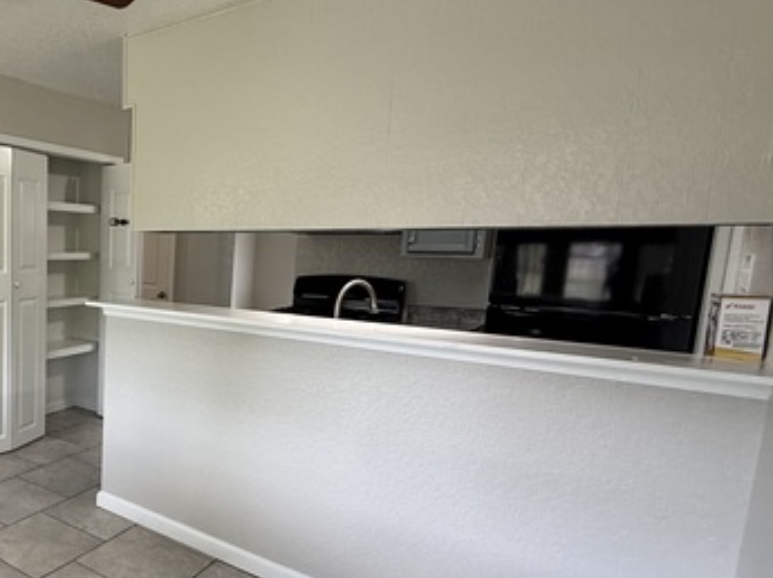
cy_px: 327
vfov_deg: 52.8
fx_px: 580
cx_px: 76
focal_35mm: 26
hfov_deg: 57.7
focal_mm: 2.22
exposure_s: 1/99
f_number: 2.2
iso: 160
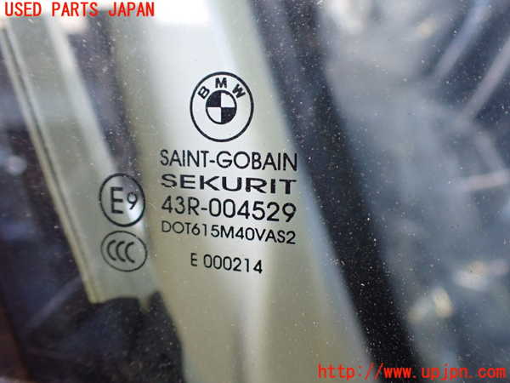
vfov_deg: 46.8
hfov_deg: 60.0
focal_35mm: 30
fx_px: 442
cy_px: 192
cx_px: 255
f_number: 2.3
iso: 800
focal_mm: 5.4
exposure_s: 1/125
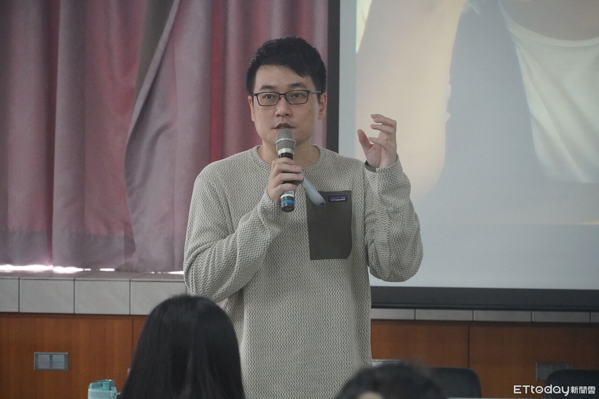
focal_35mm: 174
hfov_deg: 11.8
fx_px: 2895
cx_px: 300
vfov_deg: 7.9
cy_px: 200
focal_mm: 116
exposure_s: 1/200
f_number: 5.6
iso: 6400
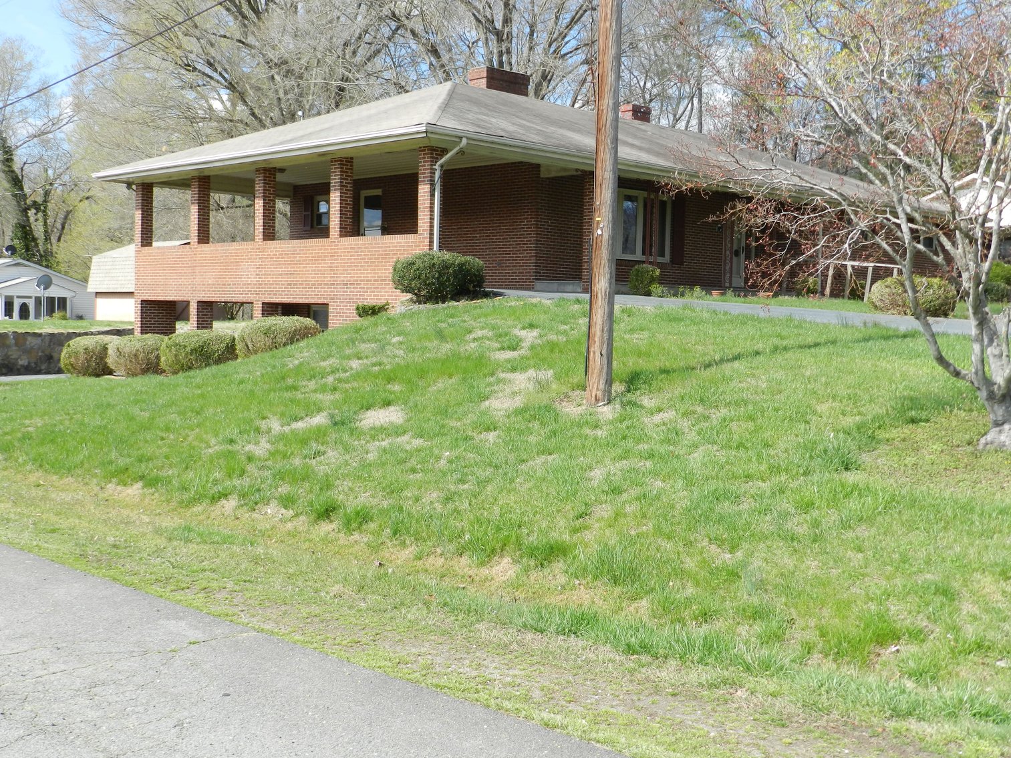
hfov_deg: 49.0
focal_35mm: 38
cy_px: 379
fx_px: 1110
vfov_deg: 37.7
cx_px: 506
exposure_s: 1/500
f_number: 4
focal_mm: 6.7
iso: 160
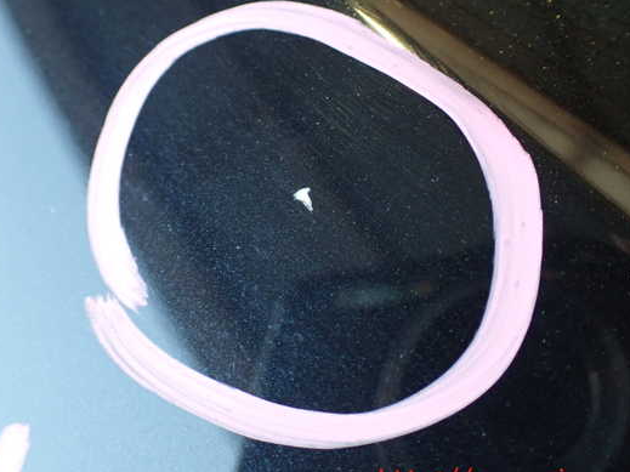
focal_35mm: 37
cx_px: 289
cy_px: 223
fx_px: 673
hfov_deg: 50.1
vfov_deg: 38.6
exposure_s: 1/30
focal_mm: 5.79
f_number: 2.4
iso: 200
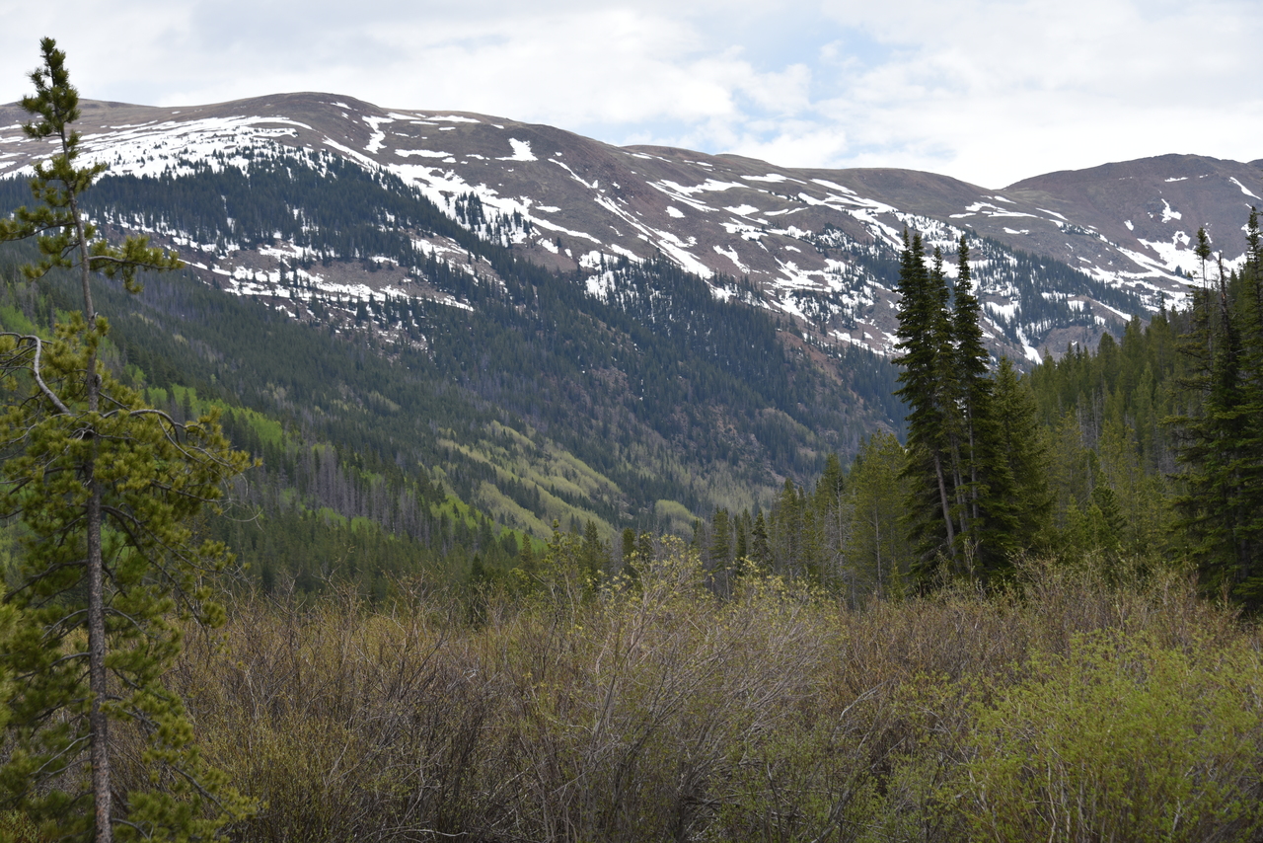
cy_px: 422
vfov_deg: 13.7
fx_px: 3509
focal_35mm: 100
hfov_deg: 20.4
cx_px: 632
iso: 100
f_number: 8
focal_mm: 100
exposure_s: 1/250
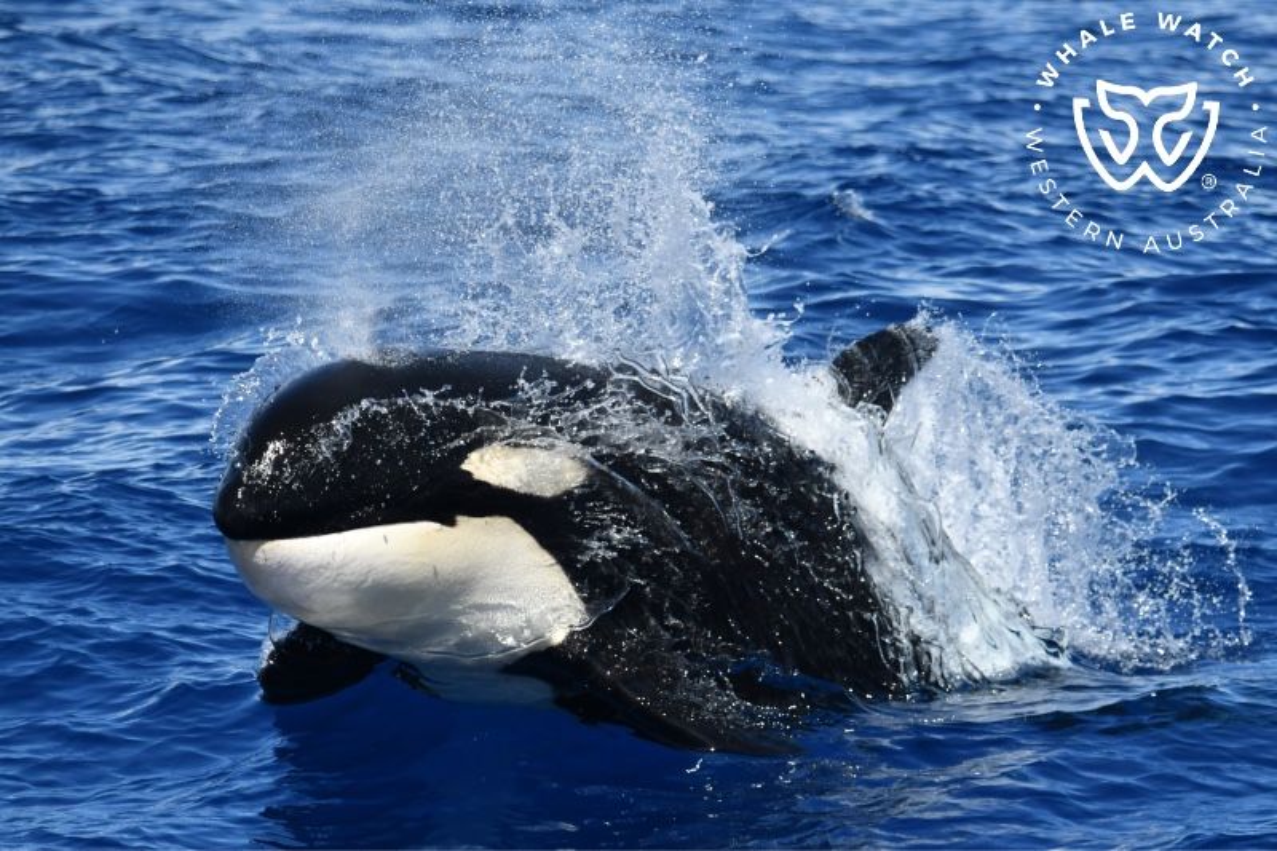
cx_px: 638
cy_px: 426
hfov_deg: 5.7
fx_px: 12767
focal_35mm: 360
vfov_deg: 3.8
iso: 1100
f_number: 6
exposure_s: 1/8000
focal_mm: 360
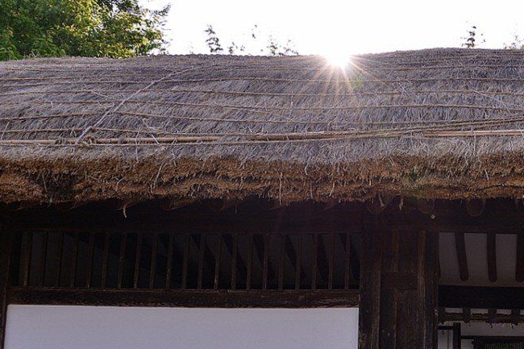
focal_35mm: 63
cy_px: 281
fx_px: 917
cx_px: 473
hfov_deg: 30.5
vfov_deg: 21.3
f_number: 8
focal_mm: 32
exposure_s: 1/100
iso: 100
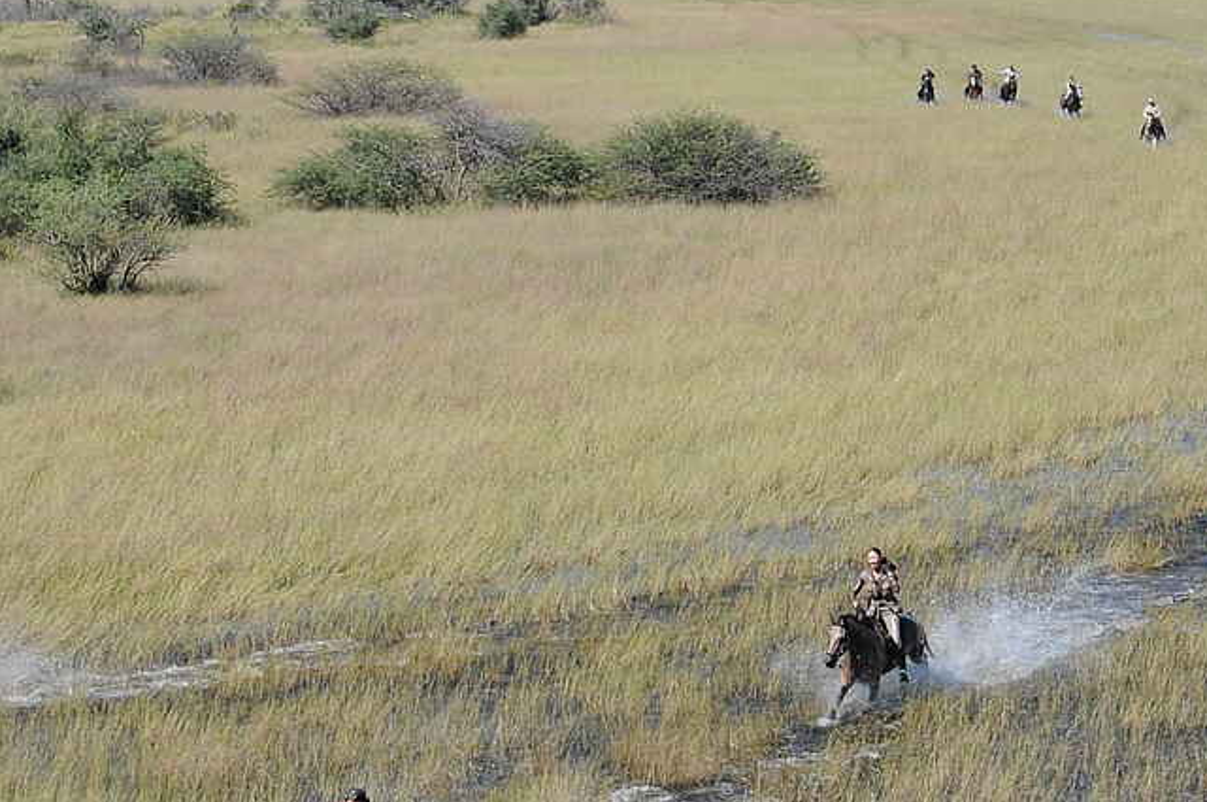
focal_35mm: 126
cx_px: 570
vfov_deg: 10.8
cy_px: 558
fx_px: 4219
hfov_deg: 16.3
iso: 200
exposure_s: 1/320
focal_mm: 28
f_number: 9
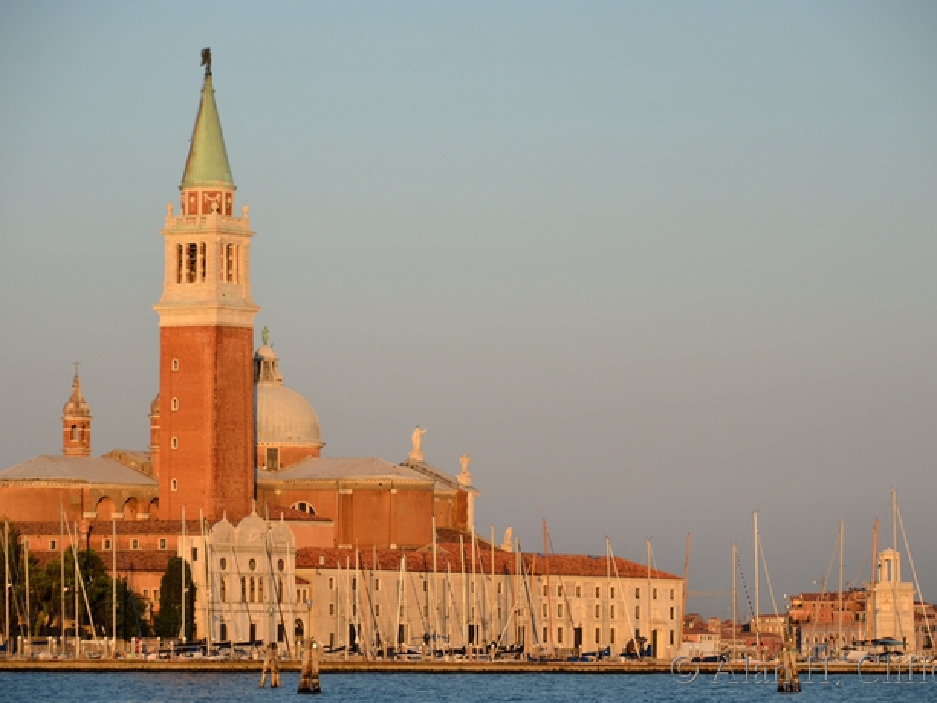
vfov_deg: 8.6
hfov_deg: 11.5
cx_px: 492
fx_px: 4672
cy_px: 352
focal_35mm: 173
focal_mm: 105
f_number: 5.3
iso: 125
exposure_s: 1/320
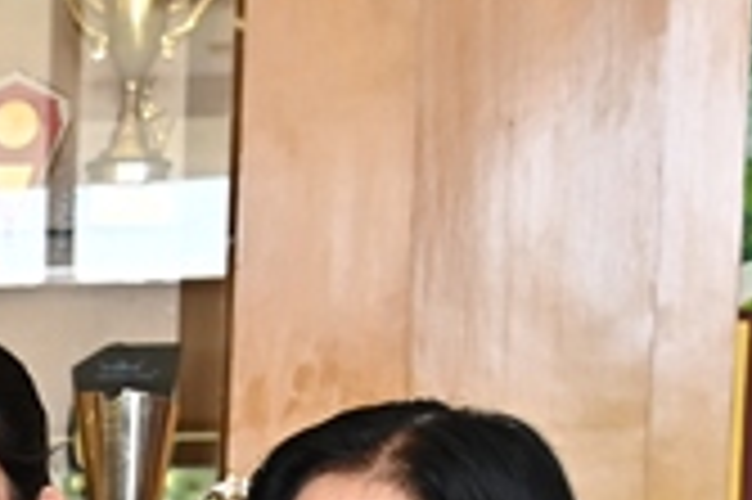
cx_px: -923
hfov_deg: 9.0
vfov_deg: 6.1
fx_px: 4404
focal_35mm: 211
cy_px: 1394
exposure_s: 1/125
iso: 320
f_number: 4
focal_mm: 34.5
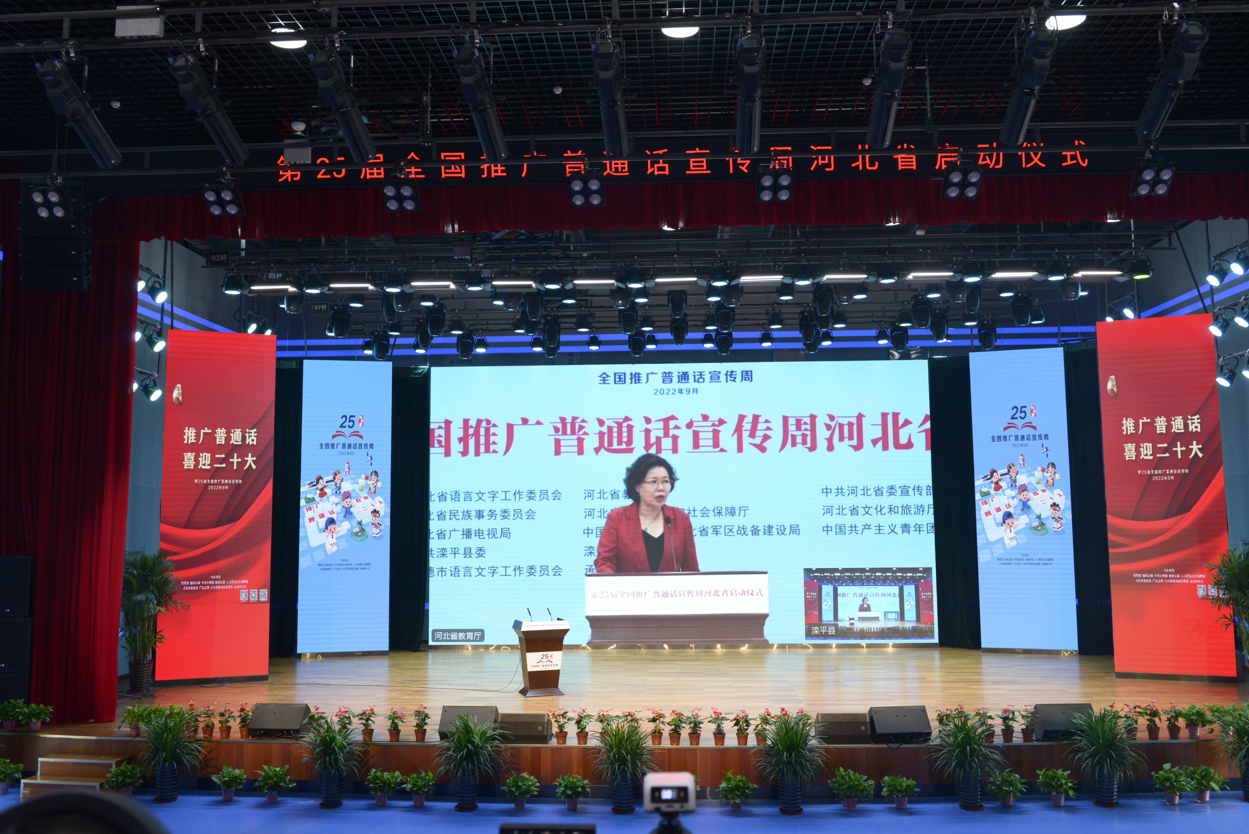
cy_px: 417
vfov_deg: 45.0
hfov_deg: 63.6
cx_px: 624
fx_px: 1006
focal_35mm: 29
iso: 900
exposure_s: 1/100
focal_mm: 29
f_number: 7.1
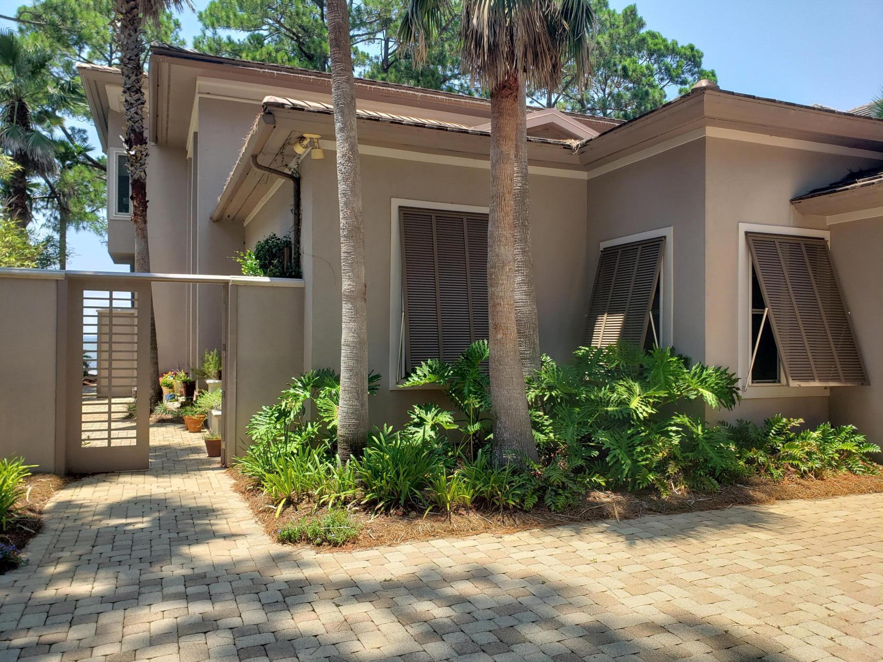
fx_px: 663
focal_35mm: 26
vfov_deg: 53.1
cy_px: 331
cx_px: 442
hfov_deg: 67.3
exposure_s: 1/845
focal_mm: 4.3
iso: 50
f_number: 2.4
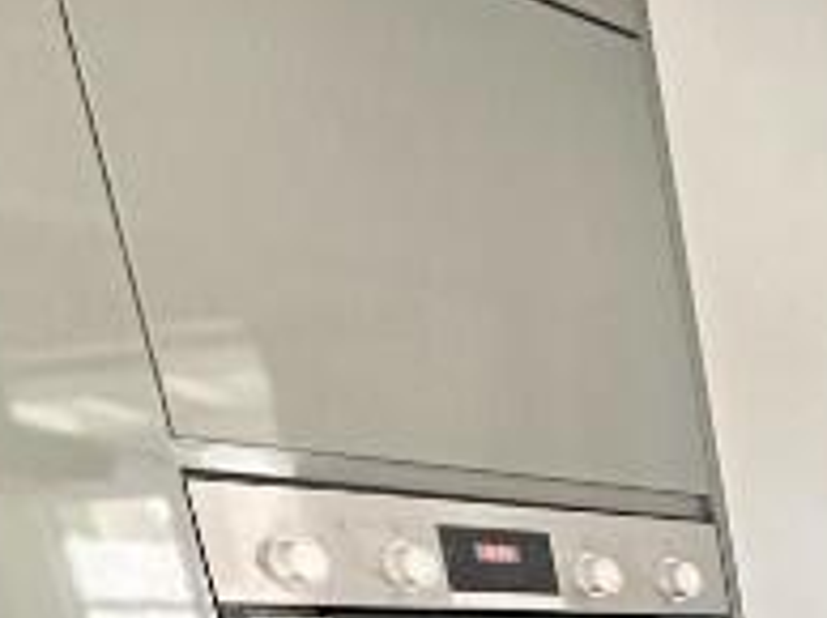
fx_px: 1766
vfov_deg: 14.7
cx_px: 1505
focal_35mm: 74
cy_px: 1381
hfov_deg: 19.4
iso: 320
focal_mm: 2.22
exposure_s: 1/99
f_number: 2.2
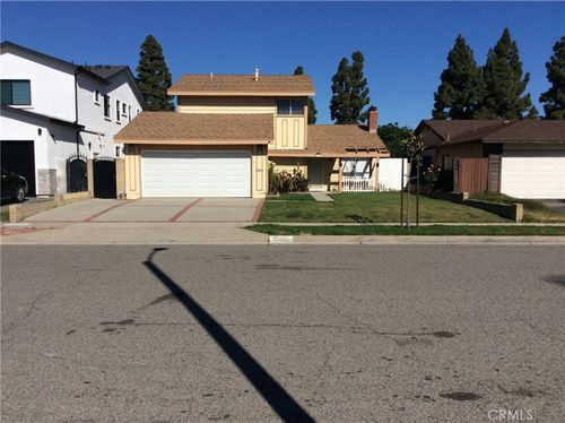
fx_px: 522
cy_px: 212
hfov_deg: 56.9
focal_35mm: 32
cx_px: 282
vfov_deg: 44.1
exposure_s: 1/3817
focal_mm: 3.3
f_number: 2.4
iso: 32
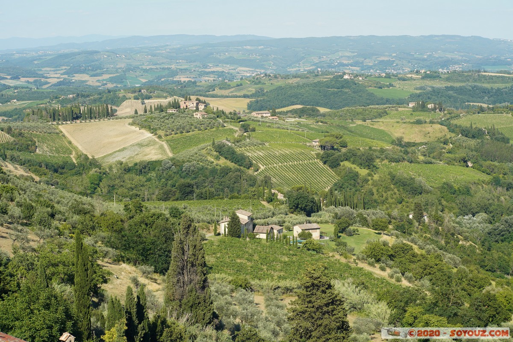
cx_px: 256
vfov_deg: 19.5
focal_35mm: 70
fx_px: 997
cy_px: 171
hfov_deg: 28.8
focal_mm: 70
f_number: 6.3
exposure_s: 1/200
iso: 100
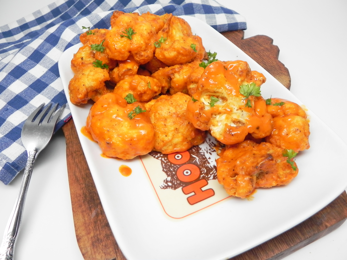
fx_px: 291
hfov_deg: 61.7
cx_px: 174
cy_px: 130
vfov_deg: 48.2
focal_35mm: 29
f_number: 2.8
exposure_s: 1/47.7
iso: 160
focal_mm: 5.2
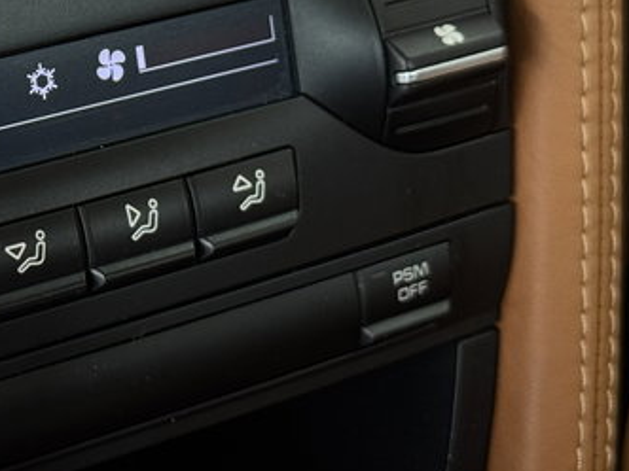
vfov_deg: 13.3
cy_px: 91
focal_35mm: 111
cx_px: -21
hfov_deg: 17.3
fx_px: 2017
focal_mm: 6.76
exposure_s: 1/60
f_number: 1.78
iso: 250
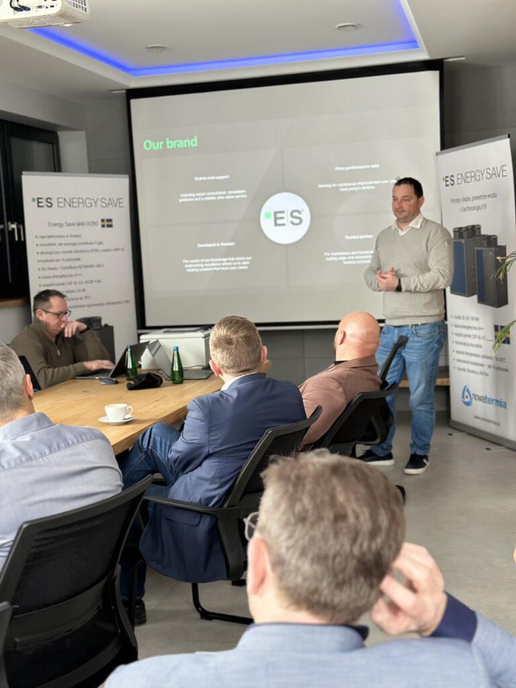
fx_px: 954
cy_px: 344
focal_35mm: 48
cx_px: 258
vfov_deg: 39.7
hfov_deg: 30.3
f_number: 1.78
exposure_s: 1/60
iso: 200
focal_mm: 6.86
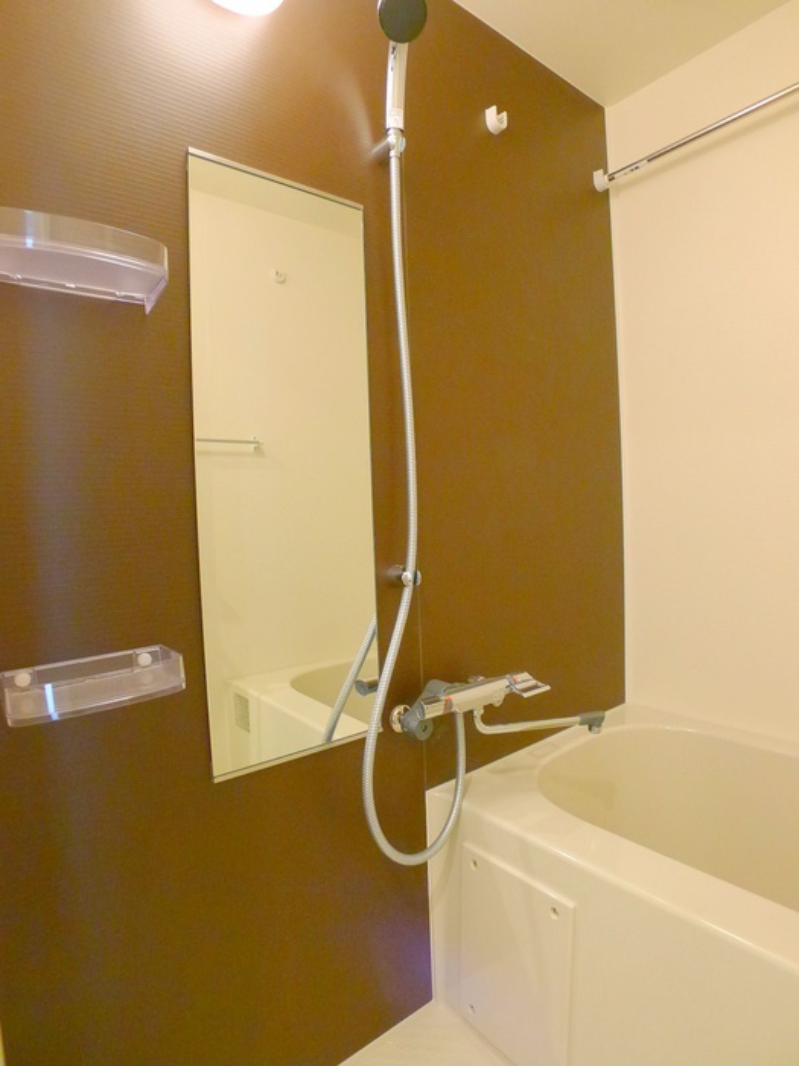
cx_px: 400
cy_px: 533
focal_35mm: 24
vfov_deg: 71.6
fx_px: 739
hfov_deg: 56.8
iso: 400
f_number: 2
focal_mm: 5.1
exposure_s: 1/60
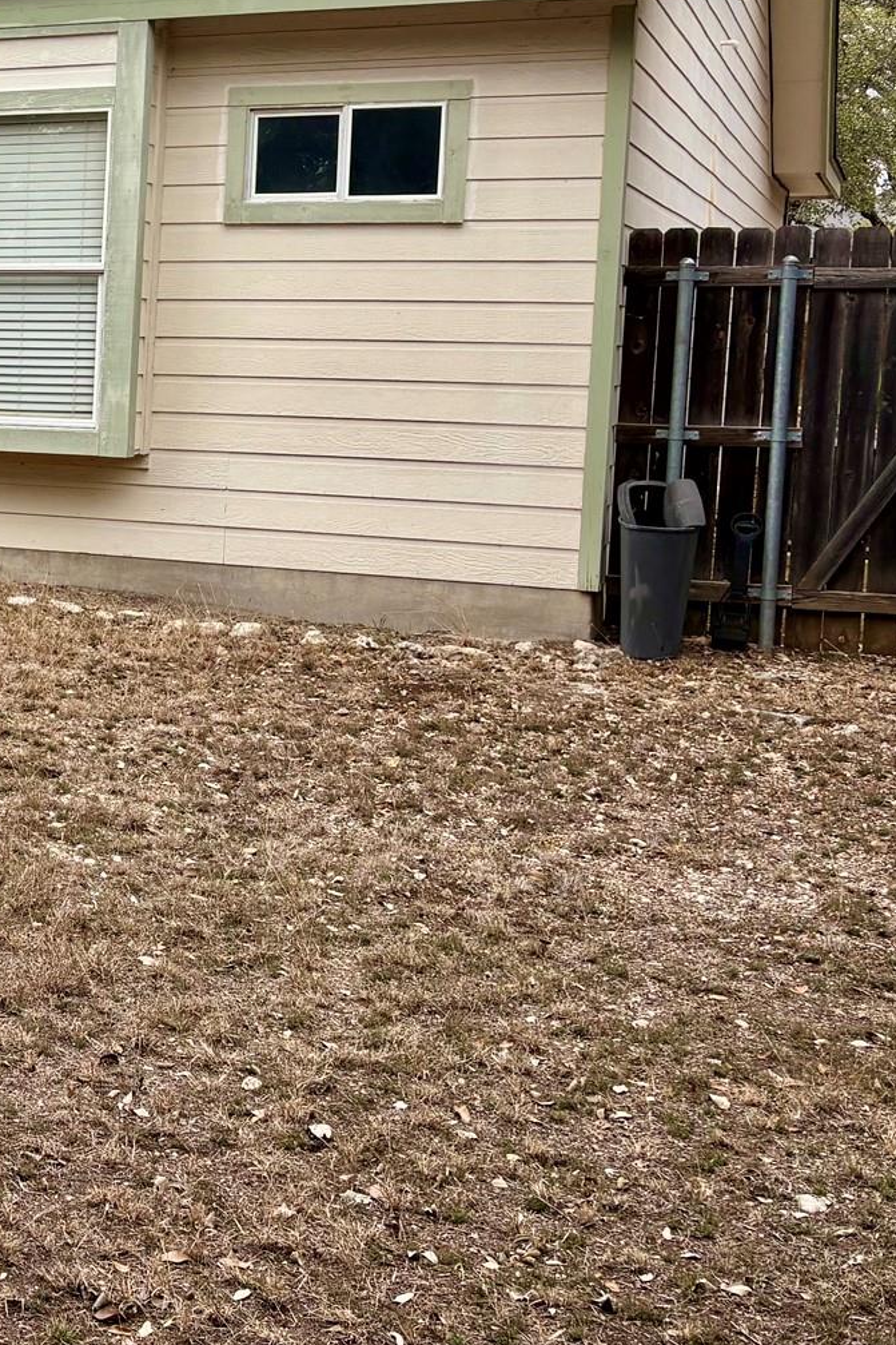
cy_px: 497
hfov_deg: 22.2
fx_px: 2054
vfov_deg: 36.0
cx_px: -251
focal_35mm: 55
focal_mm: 5.96
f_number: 1.6
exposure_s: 1/791
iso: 50
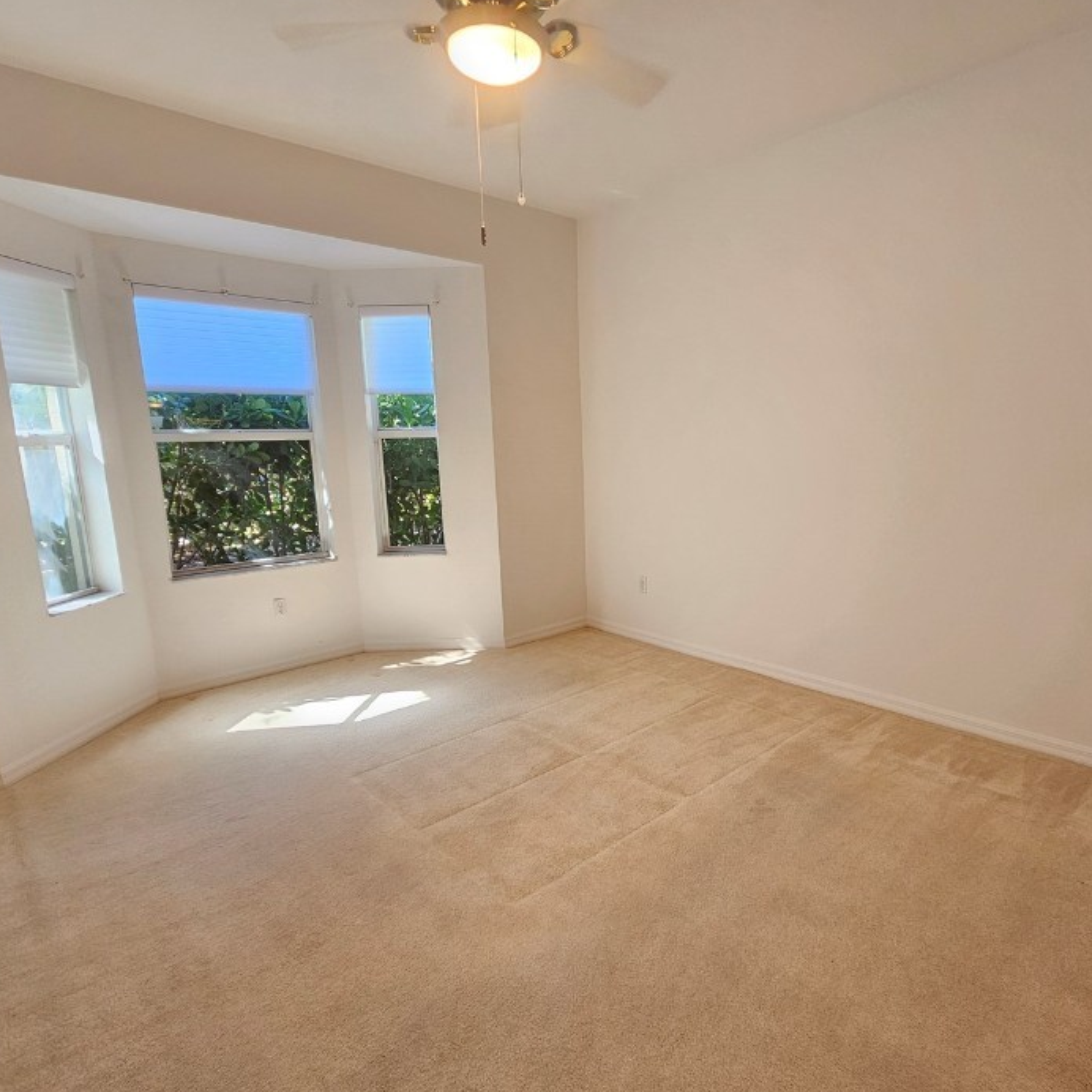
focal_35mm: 17
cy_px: 560
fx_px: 607
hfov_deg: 83.5
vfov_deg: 84.0
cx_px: 617
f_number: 2.2
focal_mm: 2.2
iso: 100
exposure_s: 1/60
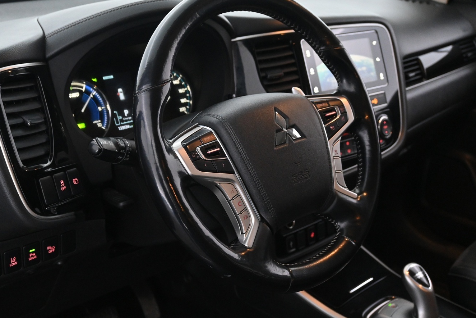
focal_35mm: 44
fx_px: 582
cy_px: 168
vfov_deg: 30.5
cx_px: 207
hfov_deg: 44.4
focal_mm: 24
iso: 2800
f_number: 4.2
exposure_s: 1/40
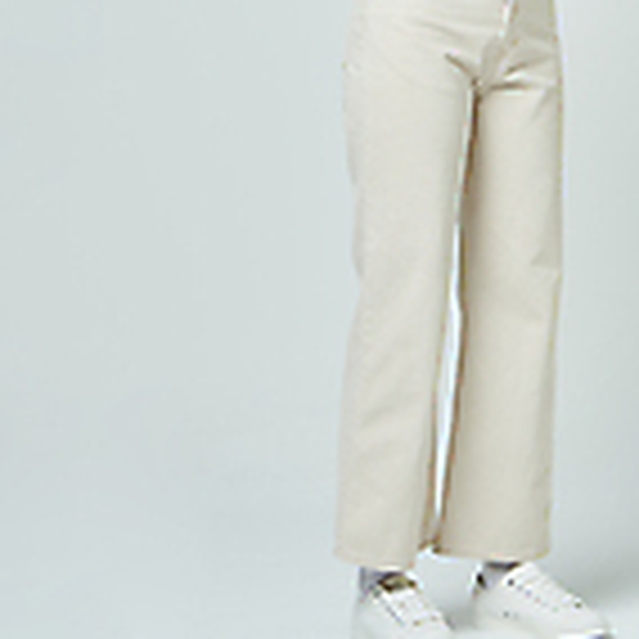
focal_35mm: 148
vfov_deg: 11.5
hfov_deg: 11.8
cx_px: 520
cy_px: -198
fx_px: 3091
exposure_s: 1/125
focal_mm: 62
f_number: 11
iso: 100
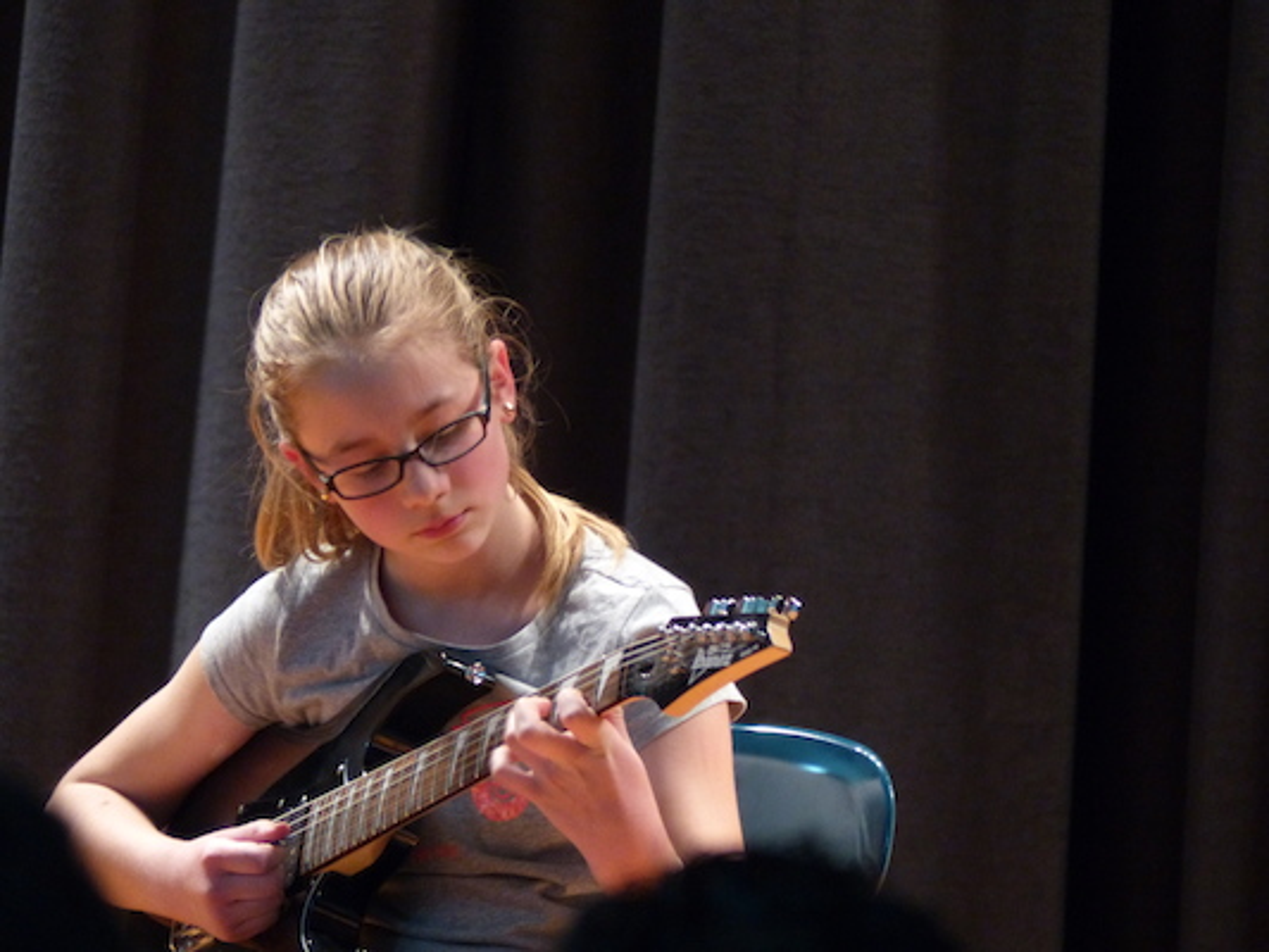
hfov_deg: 3.3
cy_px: 476
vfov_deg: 2.5
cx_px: 634
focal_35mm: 600
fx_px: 22001
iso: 500
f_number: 2.8
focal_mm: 108
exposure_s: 1/15
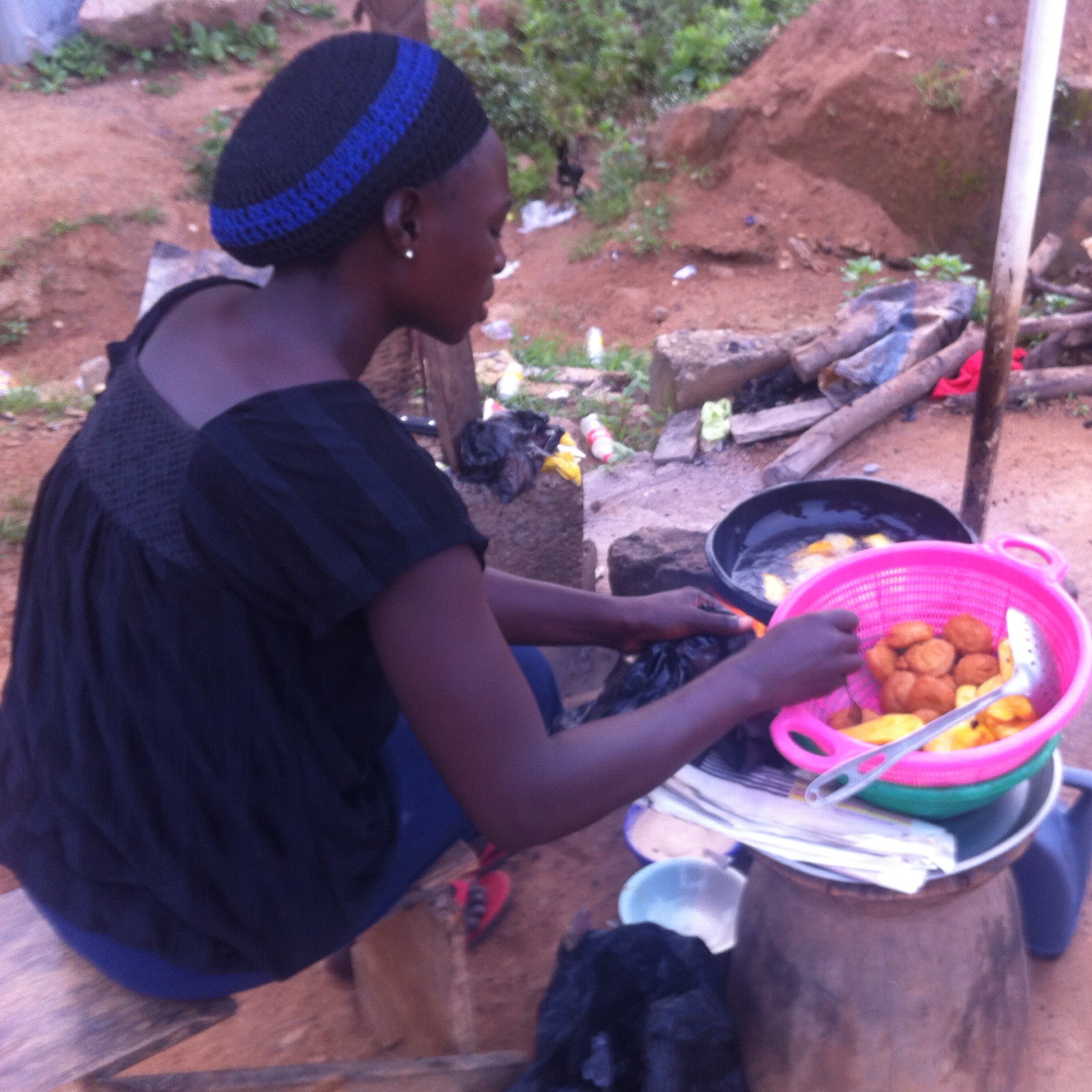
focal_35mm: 42
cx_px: 701
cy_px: 549
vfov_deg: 40.0
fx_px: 1499
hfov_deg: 39.7
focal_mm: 3.85
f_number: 2.8
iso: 80
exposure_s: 1/15
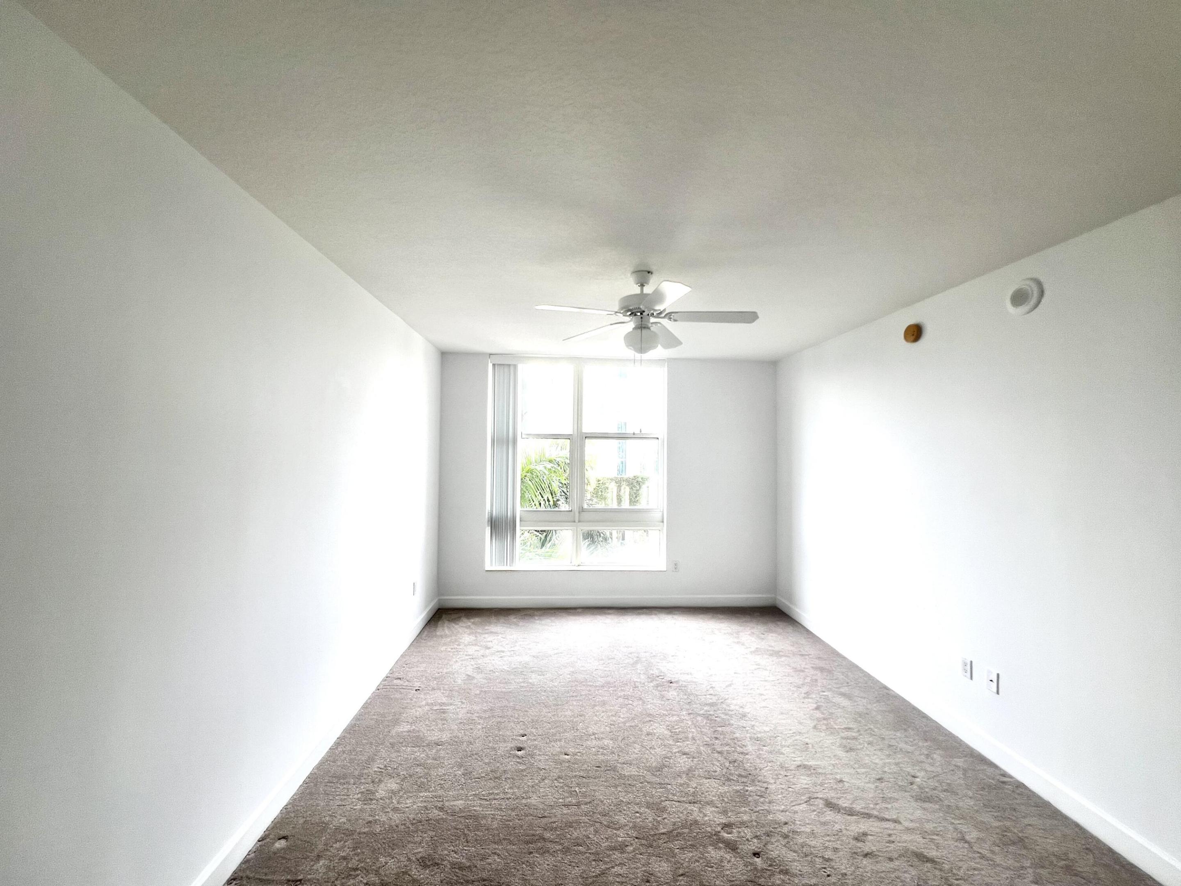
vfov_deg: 89.9
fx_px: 444
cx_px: 590
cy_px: 443
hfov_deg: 106.2
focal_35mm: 13
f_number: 1.8
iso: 32
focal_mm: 1.57
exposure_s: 1/194
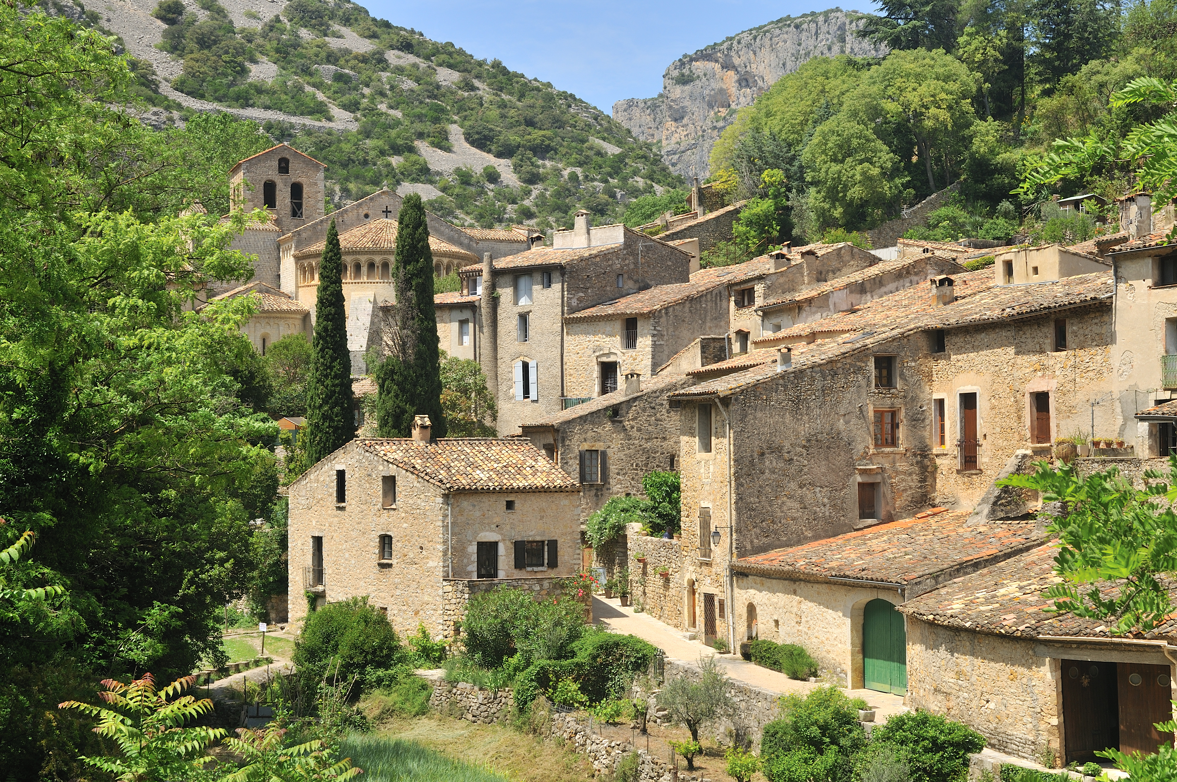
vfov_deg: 23.7
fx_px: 1861
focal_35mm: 57
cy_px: 391
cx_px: 588
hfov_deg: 35.1
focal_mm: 38
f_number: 10
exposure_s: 1/160
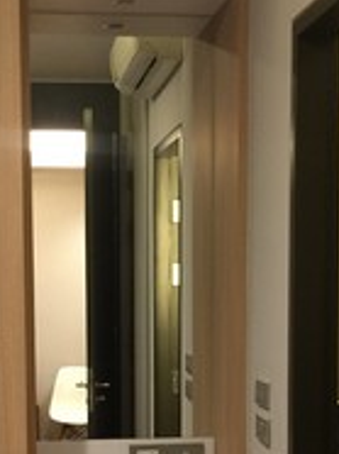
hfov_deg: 19.5
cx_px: 120
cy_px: 366
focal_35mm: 75
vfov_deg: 25.6
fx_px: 982
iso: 125
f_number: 2.2
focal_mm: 4.15
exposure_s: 1/8
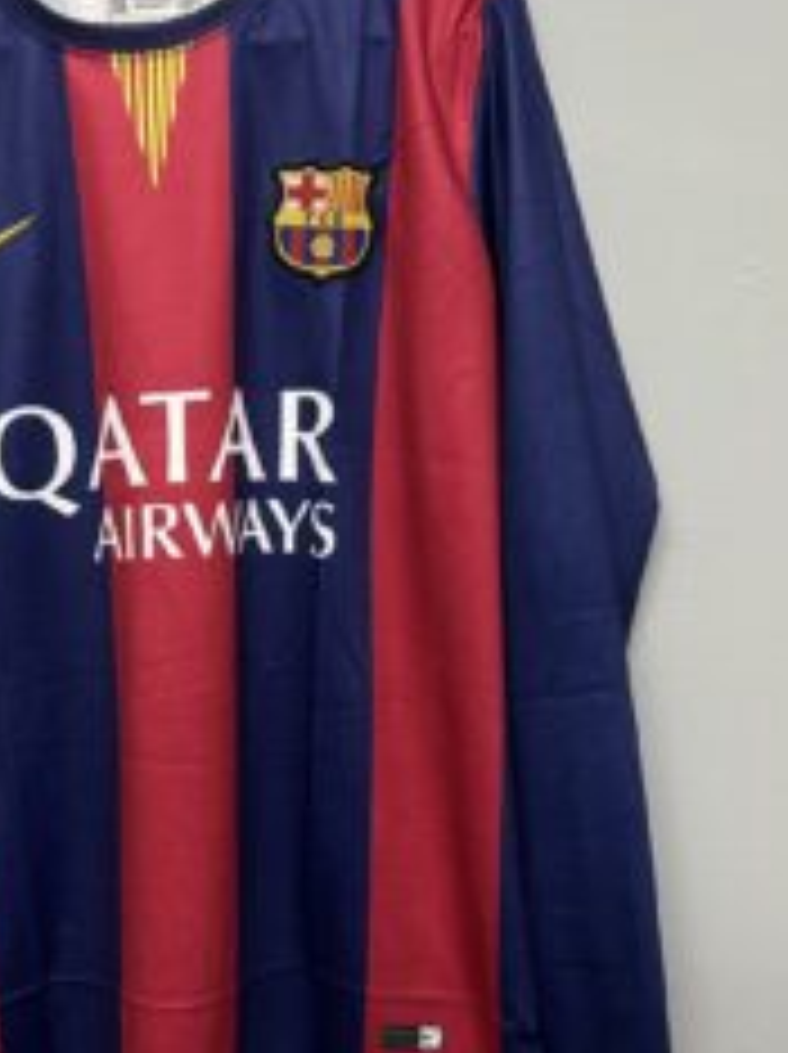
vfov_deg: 36.8
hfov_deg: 27.6
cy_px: 452
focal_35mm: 52
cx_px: 189
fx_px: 1581
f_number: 1.5
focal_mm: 5.7
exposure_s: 1/50
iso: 200
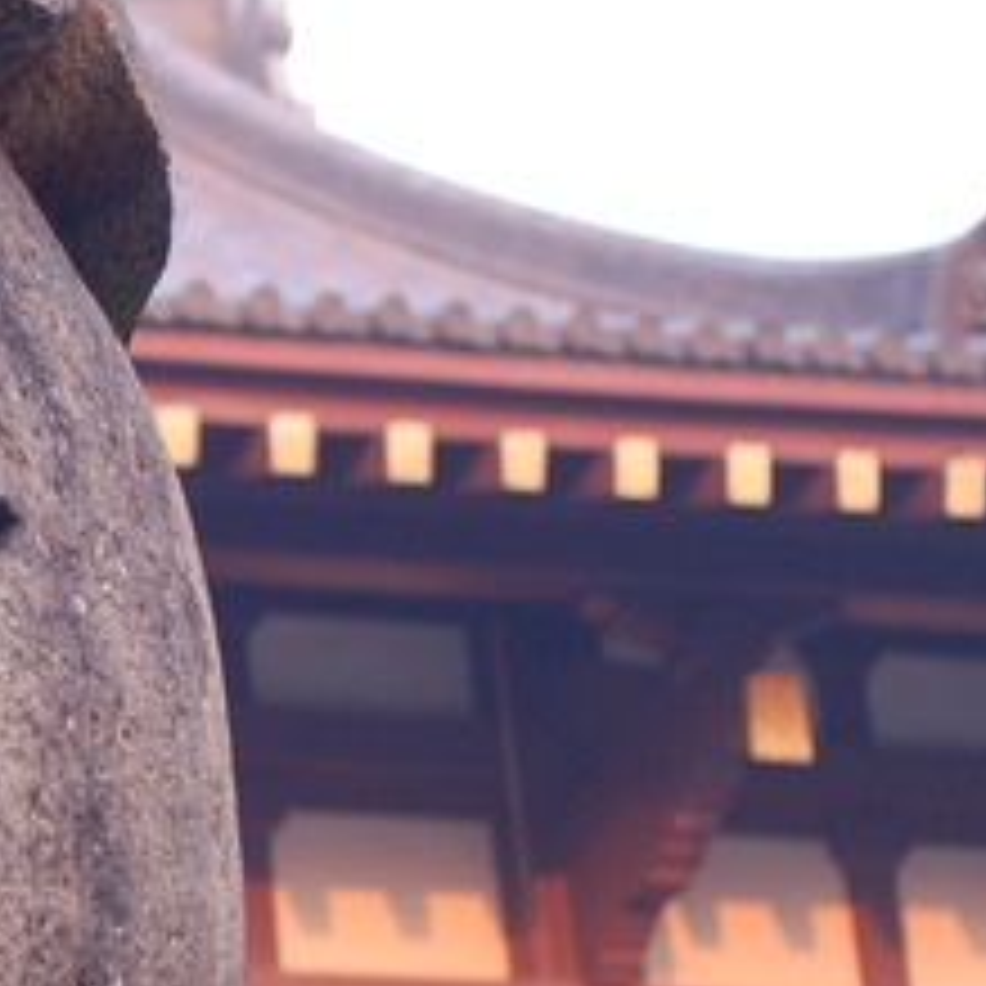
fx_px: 5382
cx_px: -441
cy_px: 837
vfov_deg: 10.4
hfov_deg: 10.2
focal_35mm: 167
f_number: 2.8
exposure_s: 1/125
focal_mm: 28
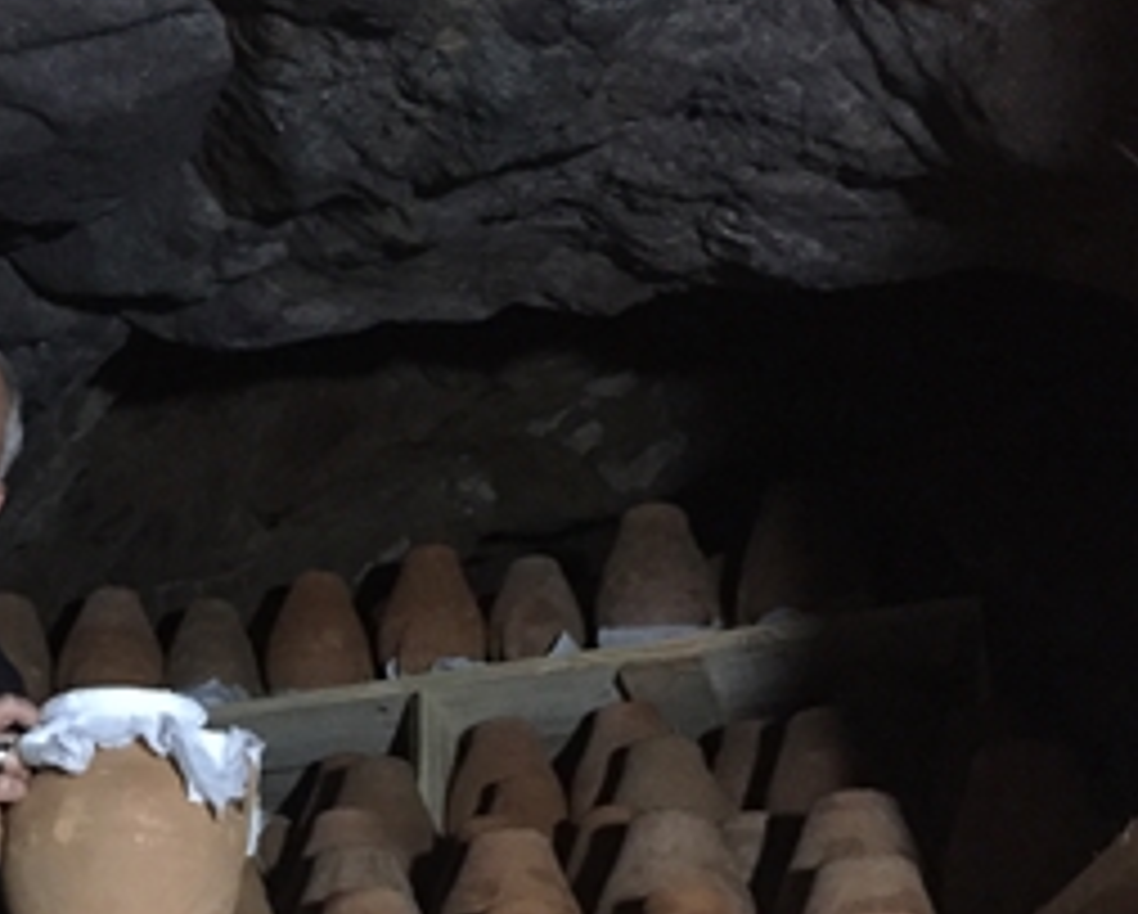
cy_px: 833
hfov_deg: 27.6
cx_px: 184
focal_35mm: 67
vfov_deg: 22.3
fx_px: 2259
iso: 400
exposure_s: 1/15
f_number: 2.2
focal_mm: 4.15
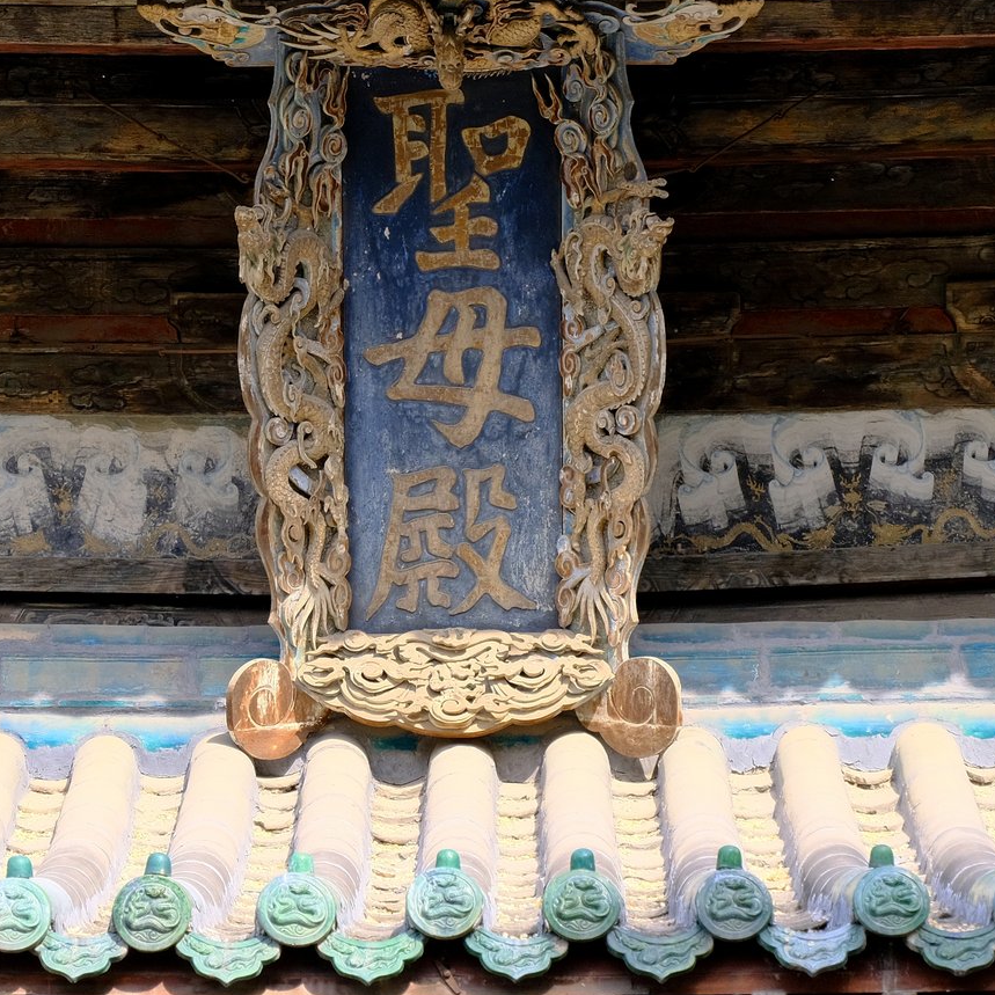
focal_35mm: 227
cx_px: 455
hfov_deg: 7.7
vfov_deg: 7.7
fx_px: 7382
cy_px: 297
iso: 640
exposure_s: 1/420
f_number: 5
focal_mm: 74.4
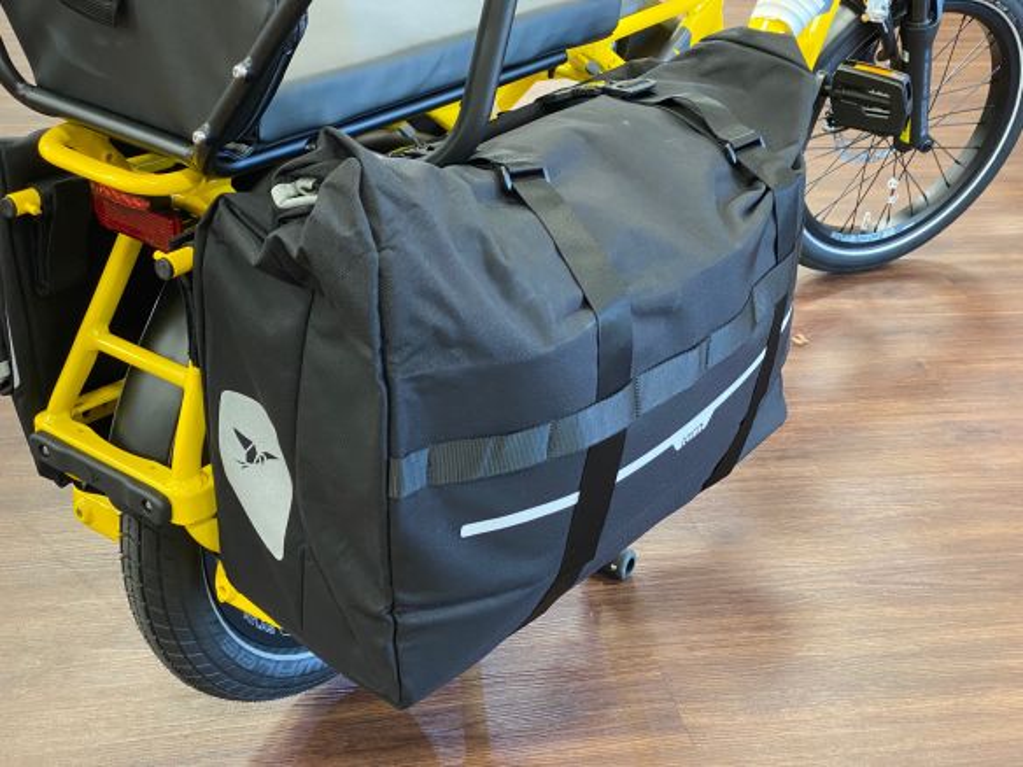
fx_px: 1537
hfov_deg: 36.8
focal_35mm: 52
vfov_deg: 28.0
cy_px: 384
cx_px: 512
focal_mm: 6
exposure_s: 1/50
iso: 250
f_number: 2
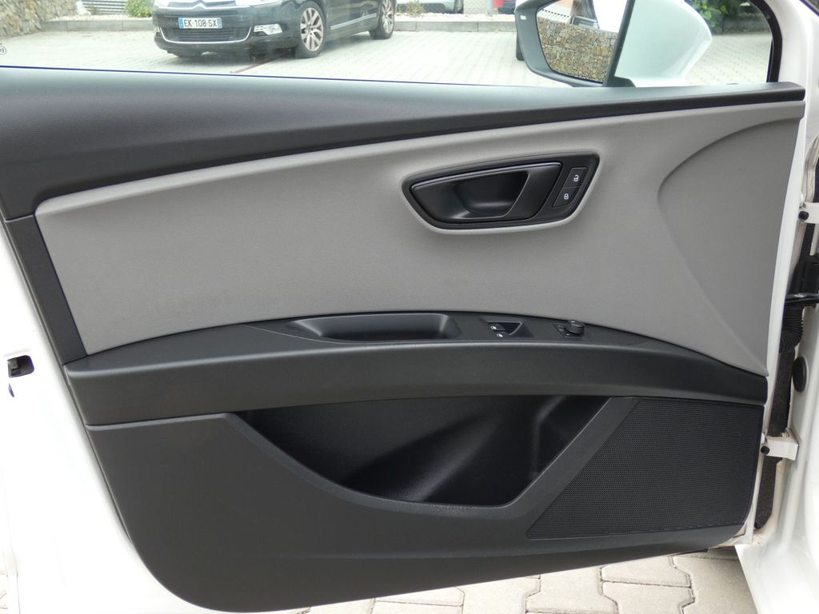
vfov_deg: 36.8
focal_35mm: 39
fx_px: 923
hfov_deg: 47.9
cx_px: 410
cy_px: 307
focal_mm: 7.1
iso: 80
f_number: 3.6
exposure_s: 1/80
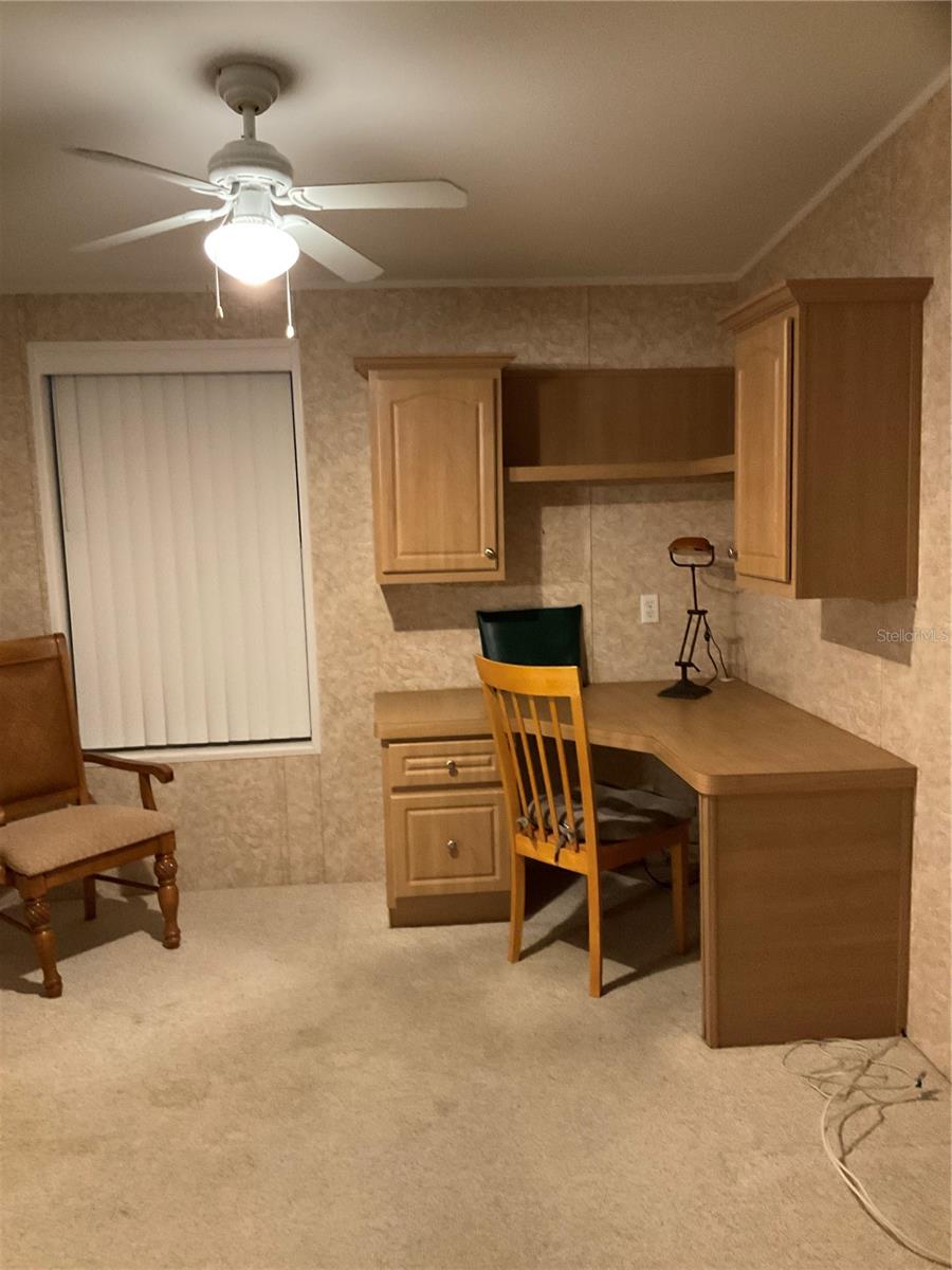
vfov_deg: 61.7
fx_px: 1063
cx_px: 476
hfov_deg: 48.2
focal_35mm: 29
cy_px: 635
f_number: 1.8
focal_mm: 3
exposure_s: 1/30
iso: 400
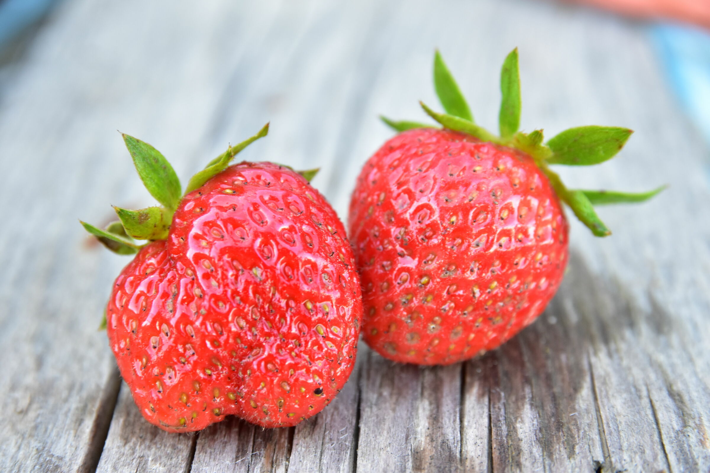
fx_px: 2071
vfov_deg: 13.0
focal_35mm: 105
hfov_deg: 19.5
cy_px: 236
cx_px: 355
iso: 800
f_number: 7.1
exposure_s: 1/40
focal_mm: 70
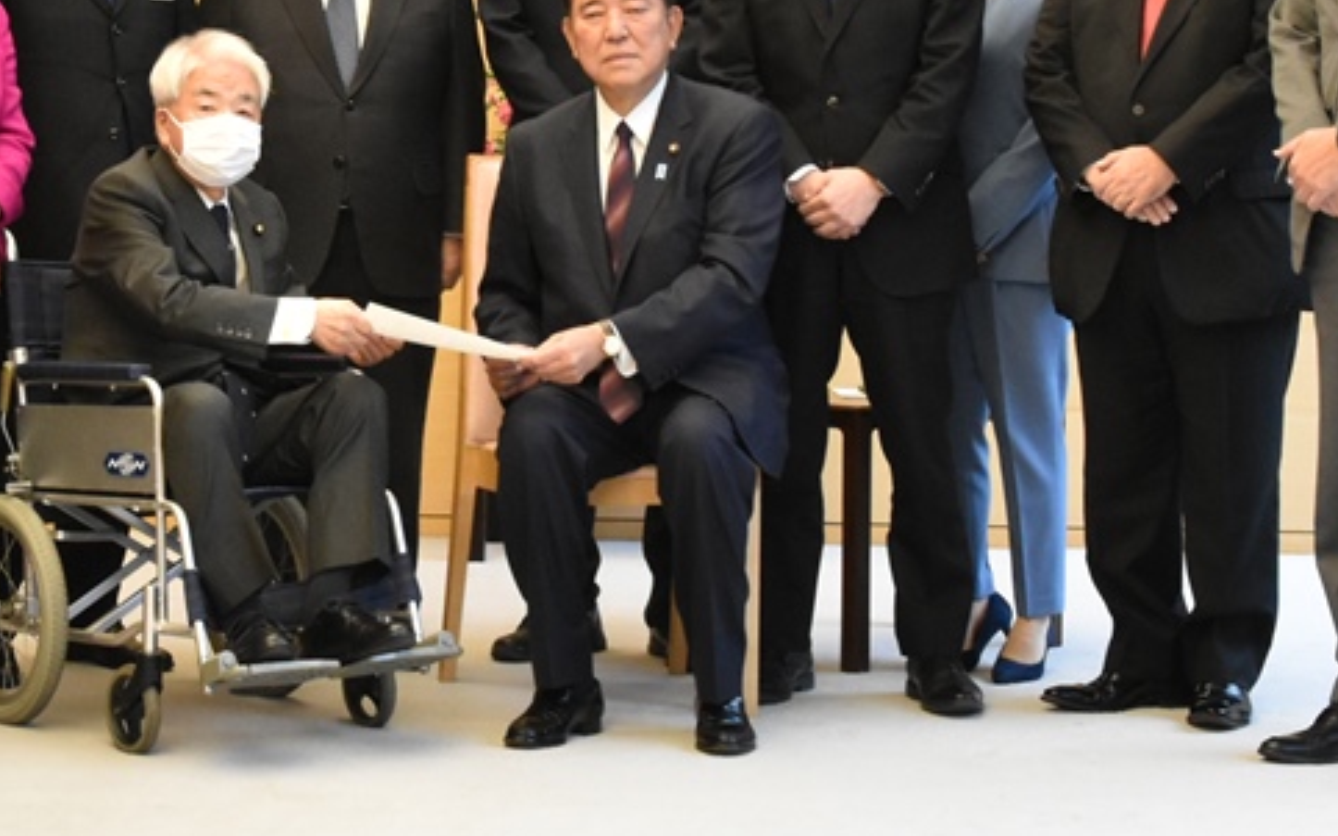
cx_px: 461
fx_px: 2844
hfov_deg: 26.3
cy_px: 131
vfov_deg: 16.6
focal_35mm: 78
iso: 2500
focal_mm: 24
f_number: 7.1
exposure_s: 1/160
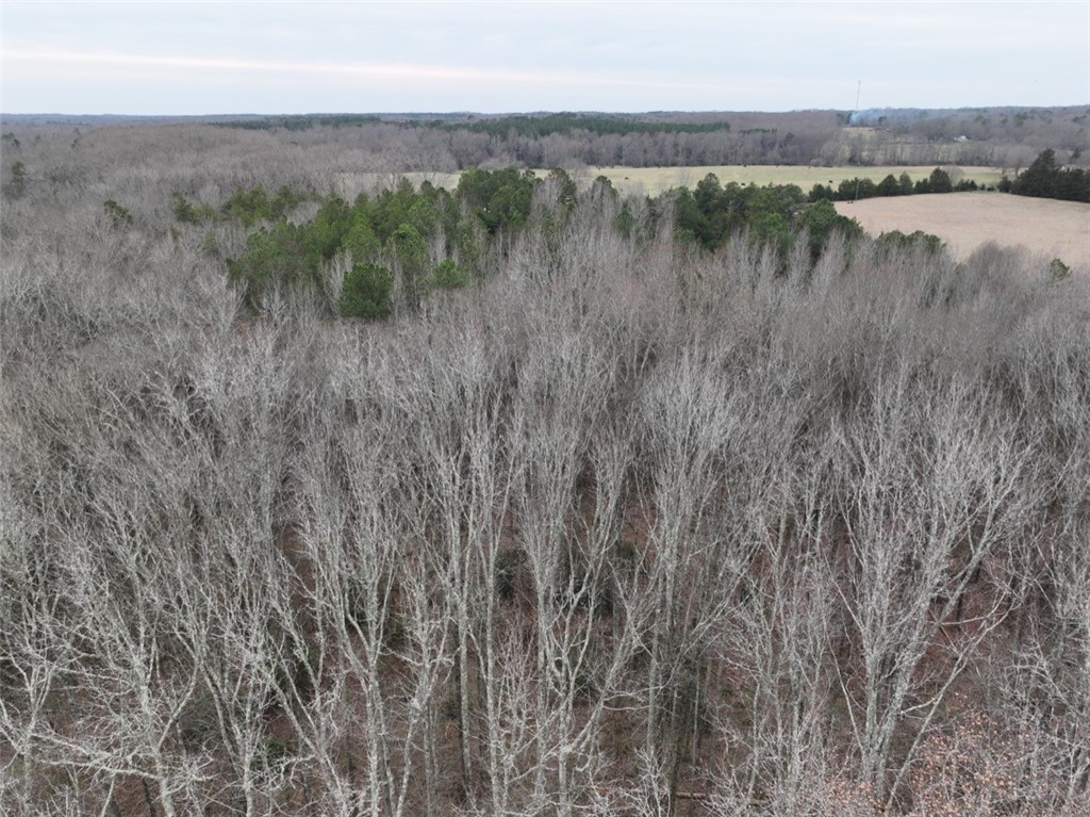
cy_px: 408
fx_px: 755
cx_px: 545
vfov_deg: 56.8
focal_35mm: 24
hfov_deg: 71.6
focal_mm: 12.29
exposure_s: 1/60
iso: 190
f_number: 2.8
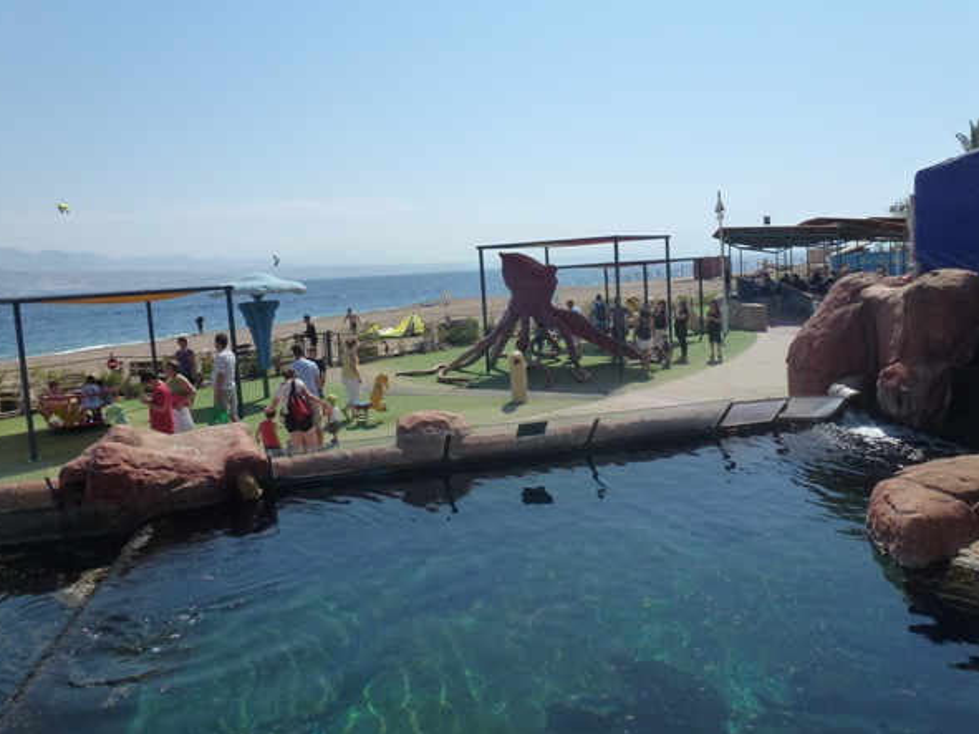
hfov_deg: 67.3
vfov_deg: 53.0
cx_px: 492
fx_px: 735
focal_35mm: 26
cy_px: 356
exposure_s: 1/1300
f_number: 4
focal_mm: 4.3
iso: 160
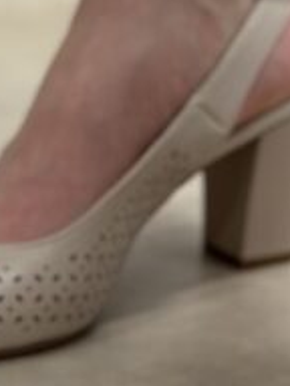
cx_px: 320
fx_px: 2234
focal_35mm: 200
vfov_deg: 9.9
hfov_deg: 7.4
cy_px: 113
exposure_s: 1/100
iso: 160
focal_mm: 6.86
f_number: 1.78
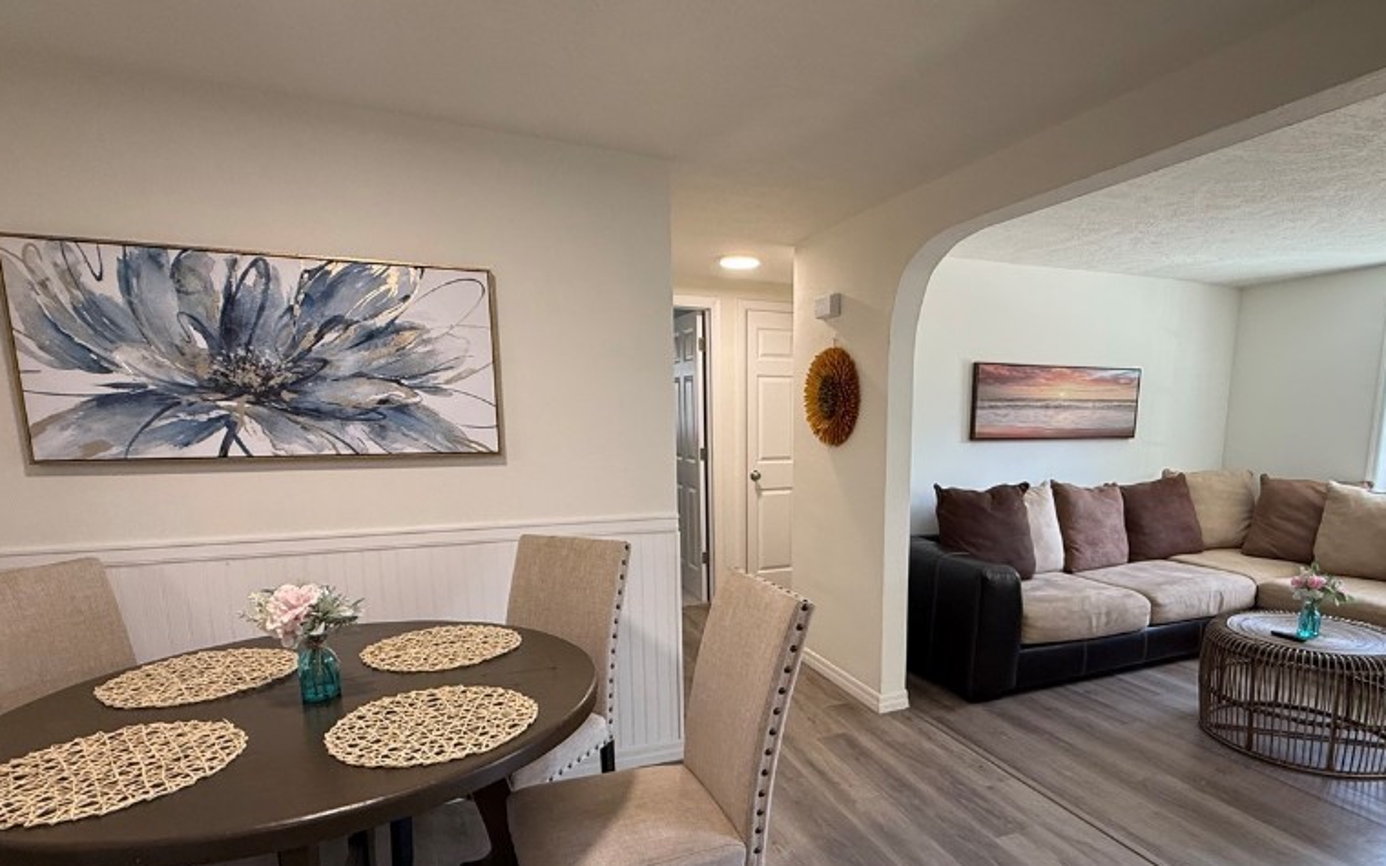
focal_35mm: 20
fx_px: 755
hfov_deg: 84.5
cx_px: 795
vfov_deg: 58.9
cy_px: 540
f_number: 2.2
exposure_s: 1/120
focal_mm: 2.22
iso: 250
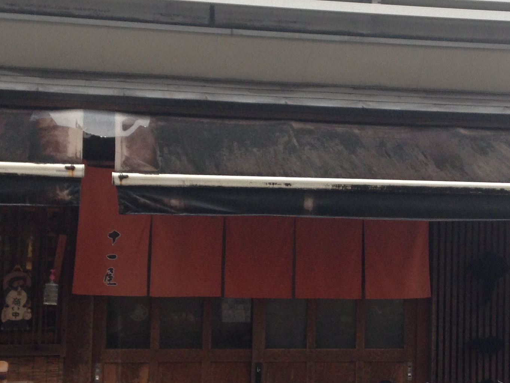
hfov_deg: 24.6
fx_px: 1164
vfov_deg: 18.6
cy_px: 246
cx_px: 335
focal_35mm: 79
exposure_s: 1/120
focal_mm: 4.12
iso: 100
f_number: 2.4
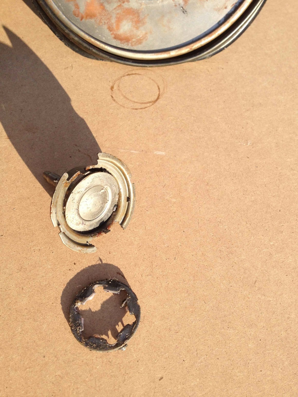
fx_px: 402
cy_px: 198
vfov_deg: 52.6
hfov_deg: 40.7
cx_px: 149
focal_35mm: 35
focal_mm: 4.28
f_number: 2.4
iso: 64
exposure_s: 1/525
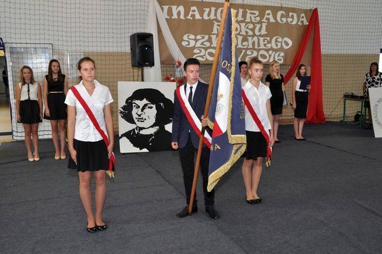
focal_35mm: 38
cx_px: 191
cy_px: 127
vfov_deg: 35.4
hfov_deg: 51.3
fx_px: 398
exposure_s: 1/60
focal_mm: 25
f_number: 13
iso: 1000
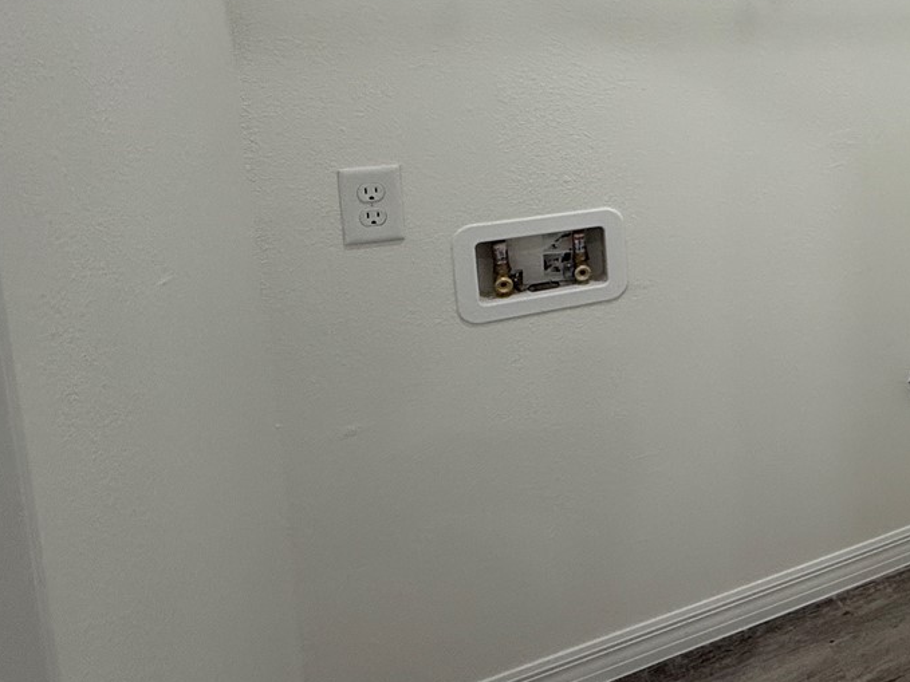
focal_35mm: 33
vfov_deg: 40.8
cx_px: 1012
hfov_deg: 42.7
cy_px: 119
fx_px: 867
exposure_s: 1/120
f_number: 2.2
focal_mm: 2.22
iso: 125
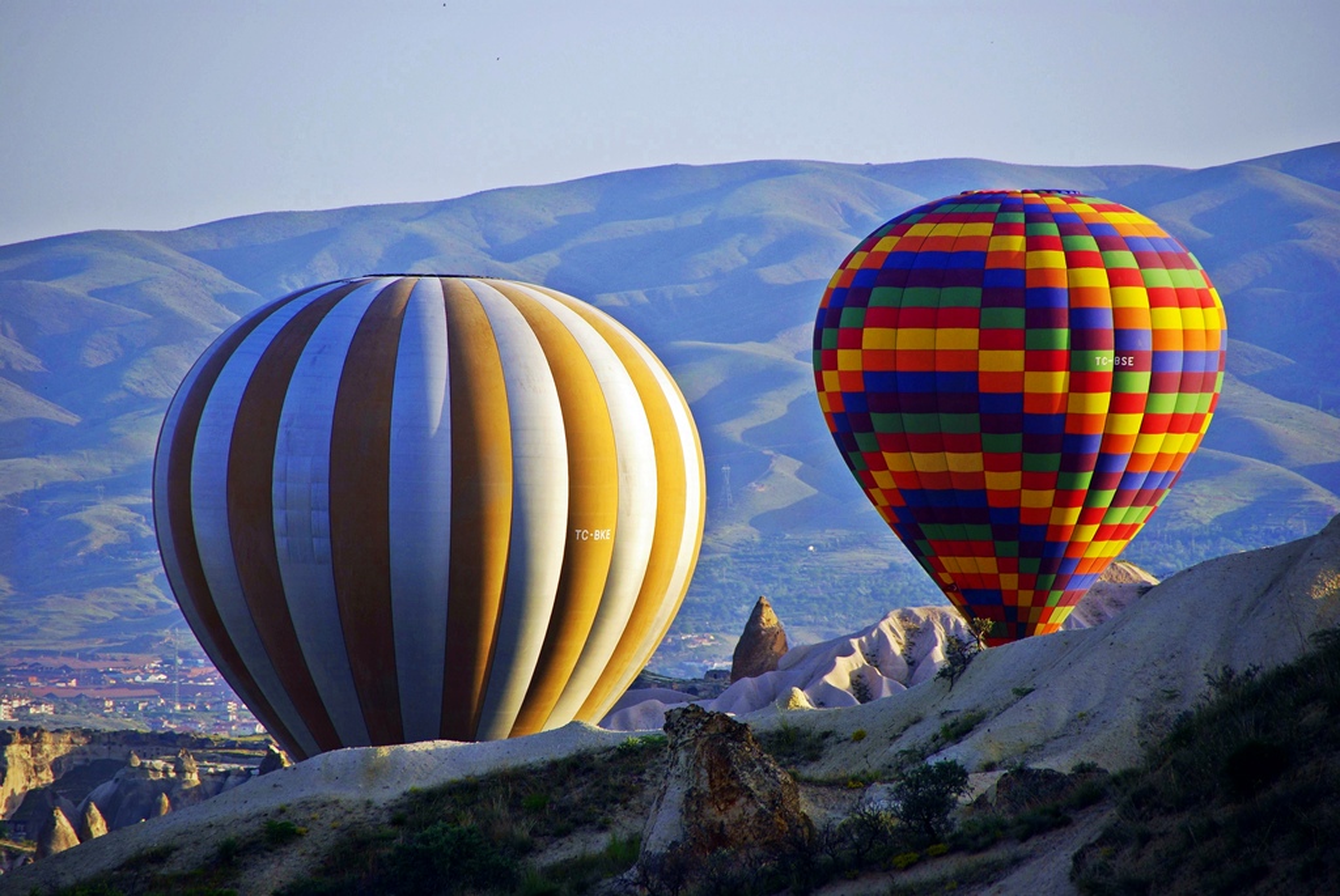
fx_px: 11178
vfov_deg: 4.6
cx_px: 670
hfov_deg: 6.9
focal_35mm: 300
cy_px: 448
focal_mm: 200
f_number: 6.2
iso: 100
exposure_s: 1/160
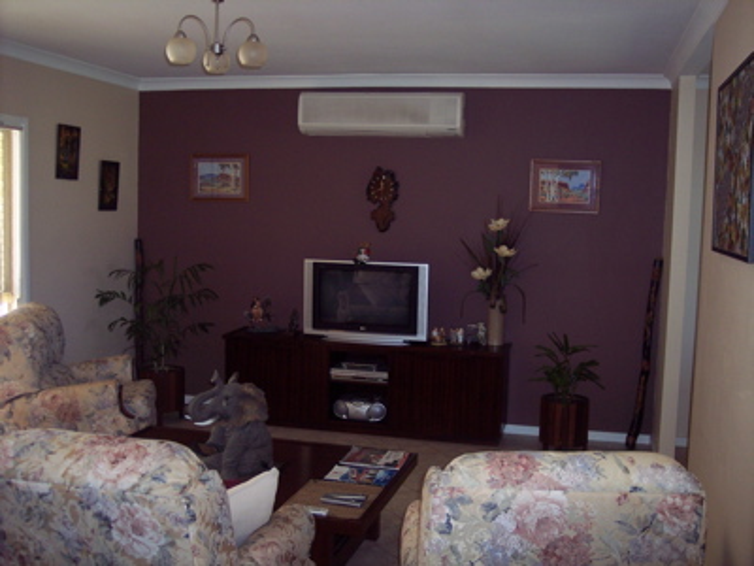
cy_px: 283
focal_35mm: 39
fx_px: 849
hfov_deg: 47.9
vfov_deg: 36.8
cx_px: 377
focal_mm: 8
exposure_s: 1/60
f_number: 2.8
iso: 140
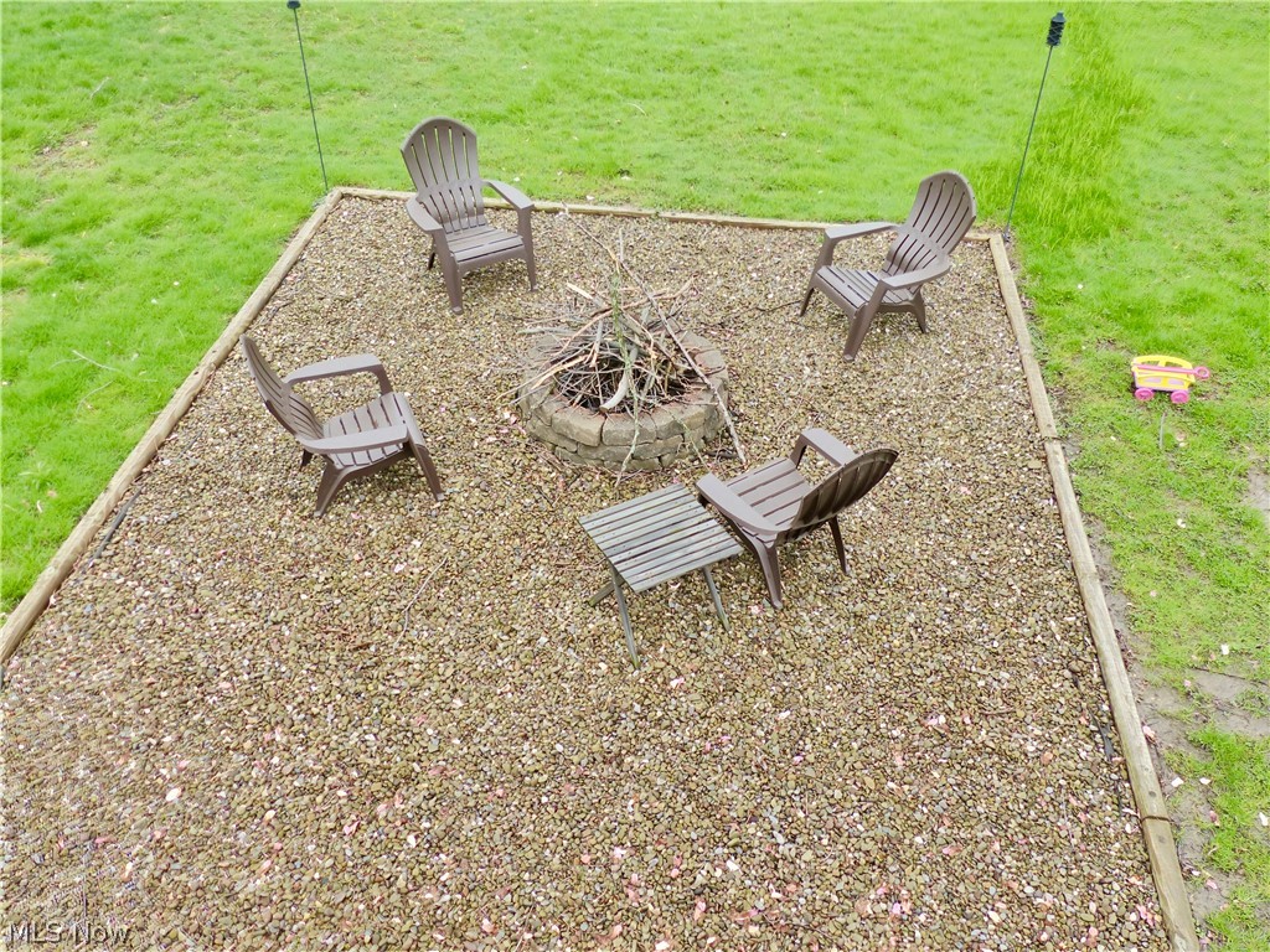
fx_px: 1137
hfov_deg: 58.4
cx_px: 635
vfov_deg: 45.4
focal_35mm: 31
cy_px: 476
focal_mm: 5.6
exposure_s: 1/320
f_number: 2.8
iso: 200
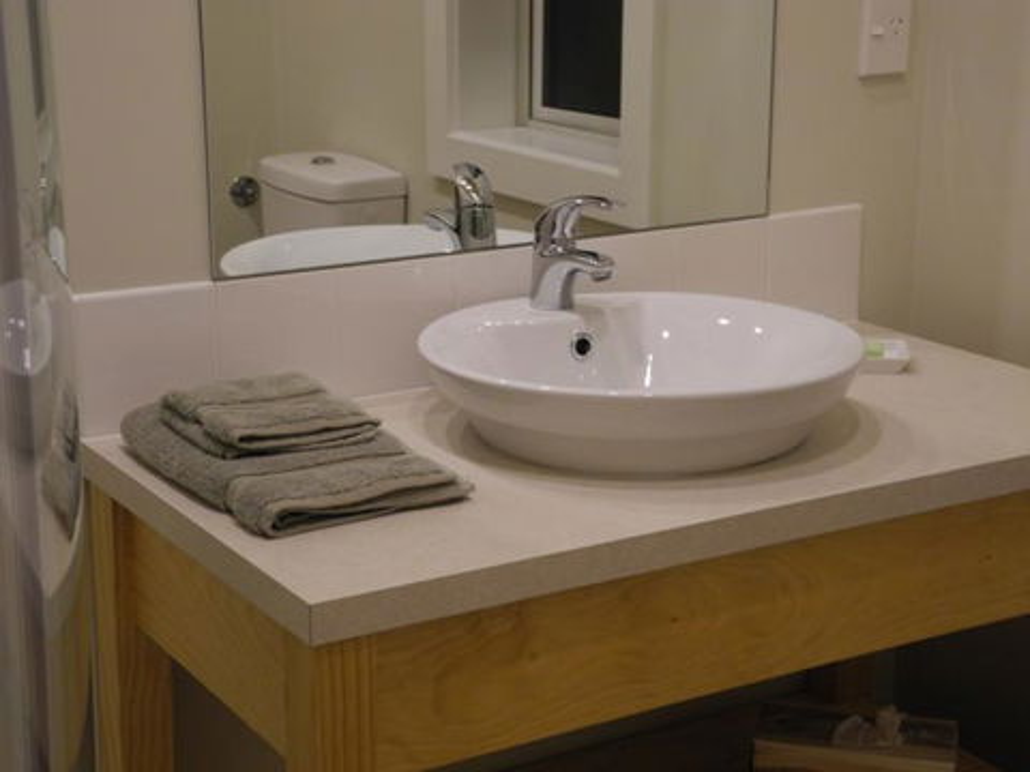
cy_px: 386
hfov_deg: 28.6
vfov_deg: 21.6
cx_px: 515
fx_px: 2023
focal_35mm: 68
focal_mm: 14.5
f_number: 4
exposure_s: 1/30
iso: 355
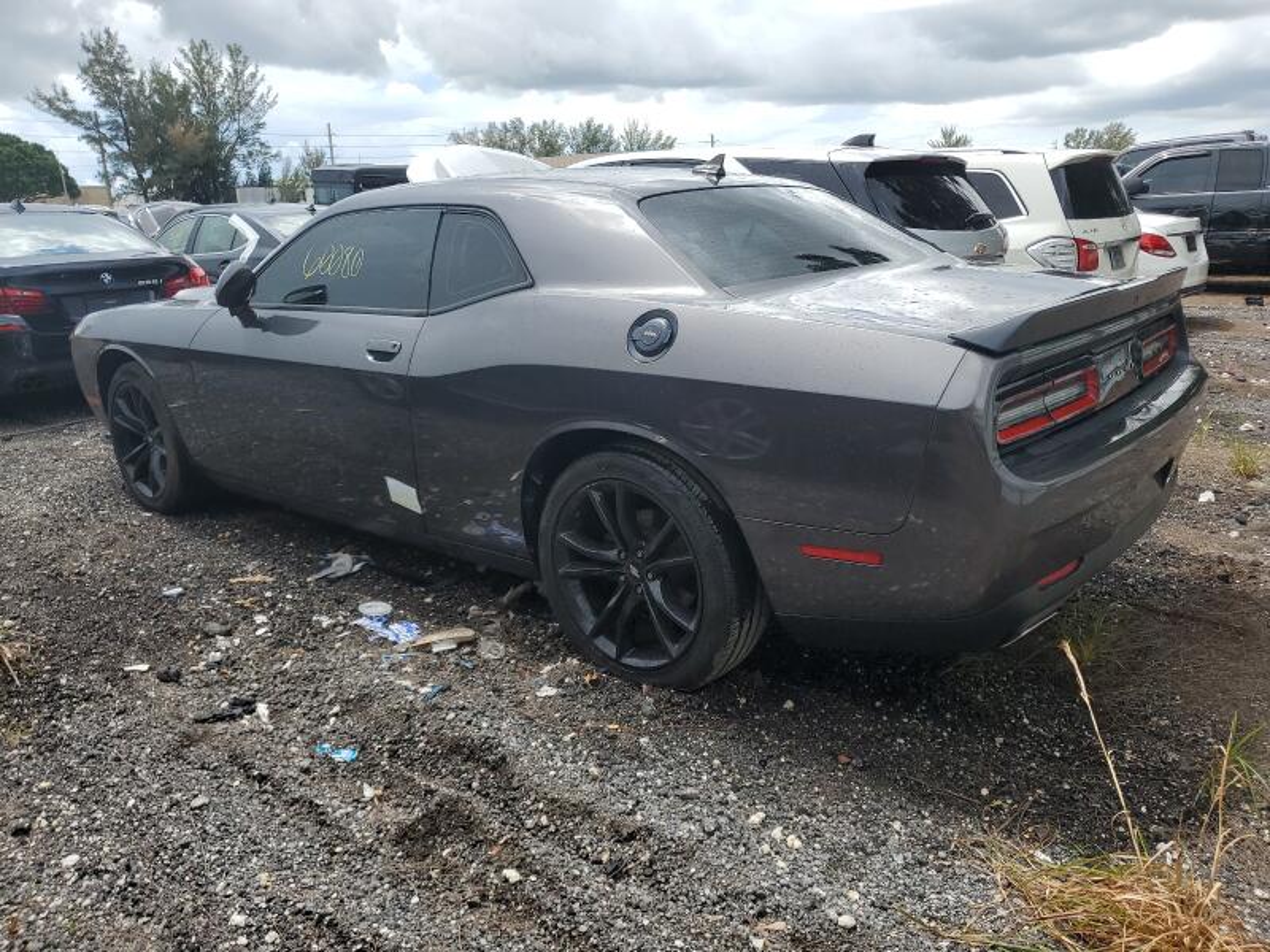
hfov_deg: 67.3
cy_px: 476
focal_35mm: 26
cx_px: 635
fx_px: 954
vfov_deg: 53.1
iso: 50
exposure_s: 1/2500
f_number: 1.5
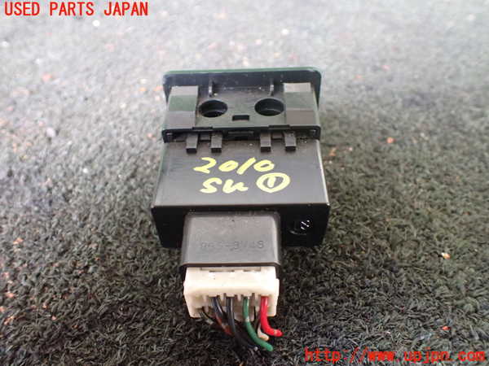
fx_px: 424
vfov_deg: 46.8
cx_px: 244
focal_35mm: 30
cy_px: 183
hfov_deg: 60.0
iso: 800
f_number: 2.3
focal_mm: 5.4
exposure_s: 1/40
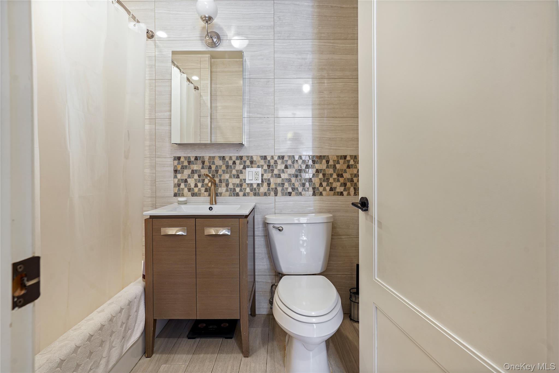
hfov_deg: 96.7
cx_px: 280
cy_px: 186
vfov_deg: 73.8
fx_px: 248
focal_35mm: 16
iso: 100
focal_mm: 16
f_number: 8
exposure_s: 1/2
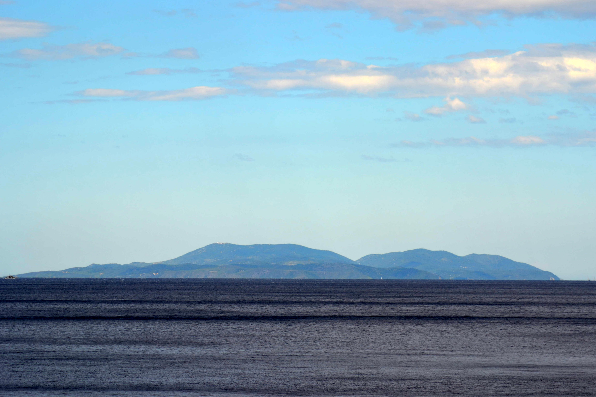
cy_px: 198
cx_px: 298
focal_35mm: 158
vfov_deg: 8.7
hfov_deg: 13.0
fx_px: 2607
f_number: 6.3
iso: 100
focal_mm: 105
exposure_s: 1/640
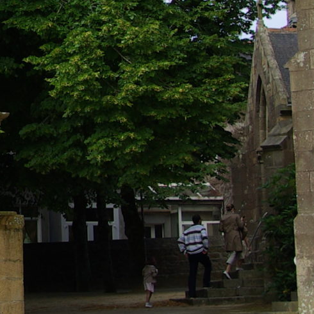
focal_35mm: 160
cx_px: -272
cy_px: -42
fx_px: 1642
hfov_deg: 10.2
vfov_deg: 10.8
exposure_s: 1/250
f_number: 6.7
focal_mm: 24
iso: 100
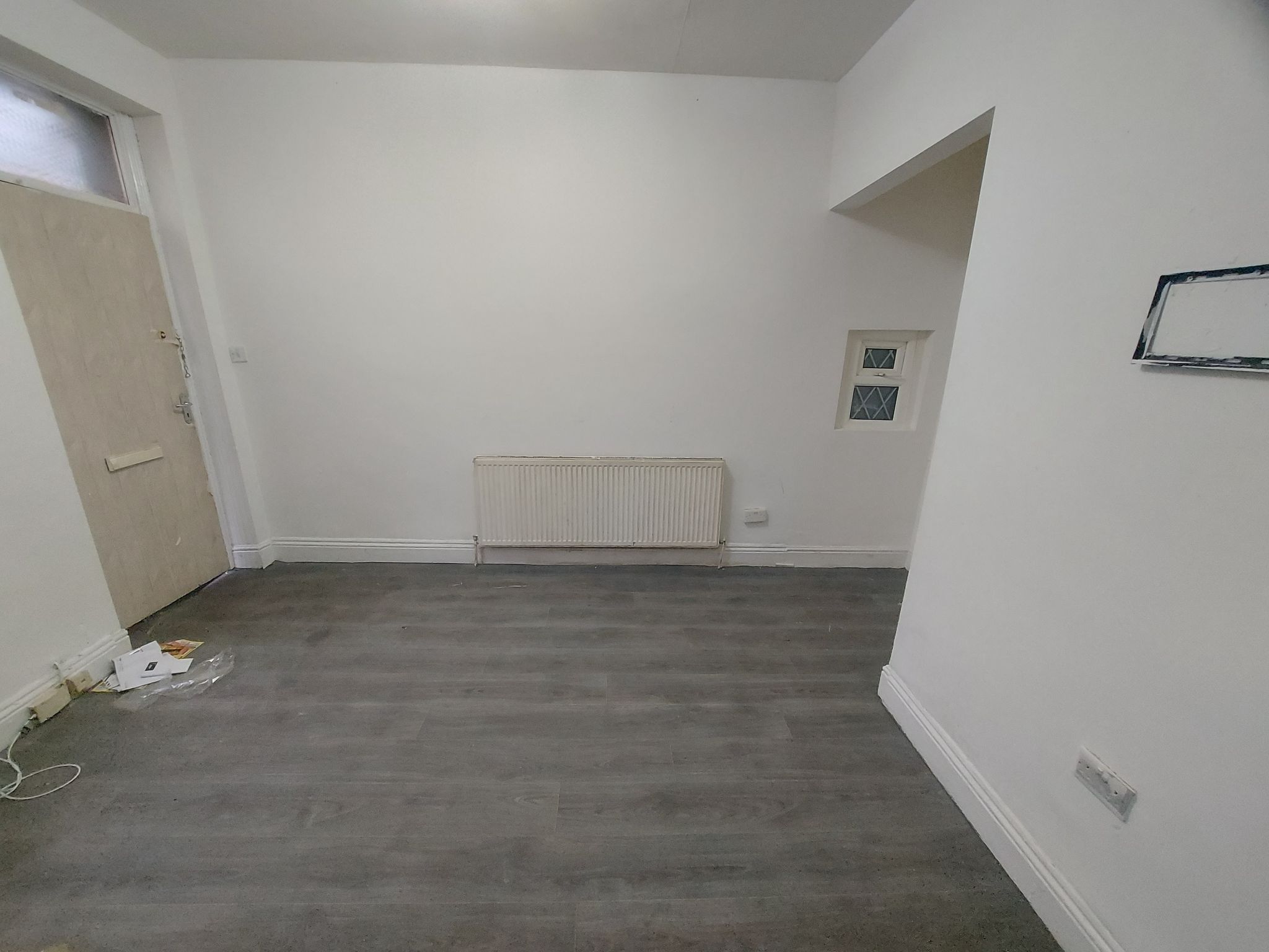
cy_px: 476
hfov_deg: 106.2
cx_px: 634
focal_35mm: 13
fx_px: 477
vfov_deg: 89.9
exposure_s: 1/25
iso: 500
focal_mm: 1.74
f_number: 2.2
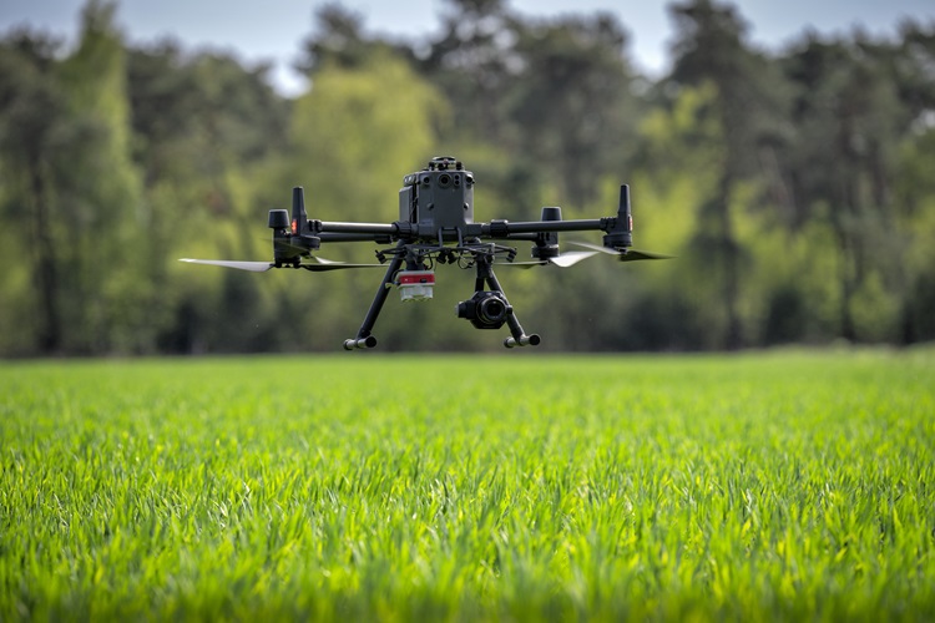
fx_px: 4623
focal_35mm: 178
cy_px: 312
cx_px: 468
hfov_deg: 11.5
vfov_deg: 7.7
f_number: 4
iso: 250
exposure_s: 1/1000
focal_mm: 178
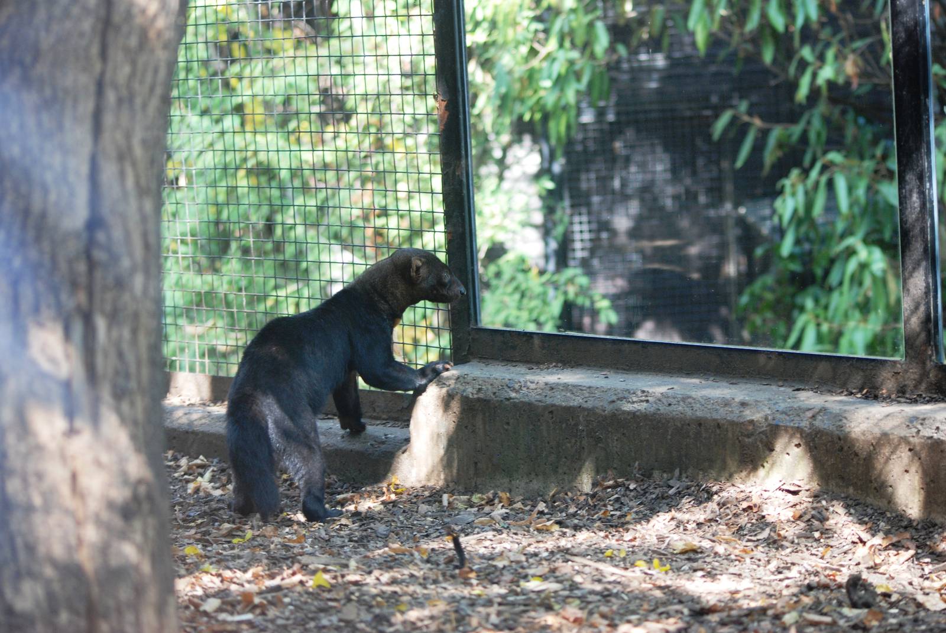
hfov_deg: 19.4
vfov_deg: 13.1
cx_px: 473
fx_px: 2762
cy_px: 316
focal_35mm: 105
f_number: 4
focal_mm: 70
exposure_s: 1/100
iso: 400
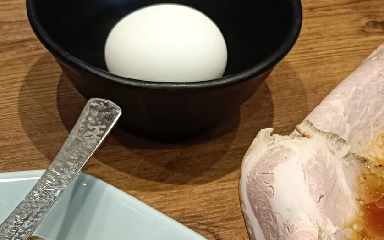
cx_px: 250
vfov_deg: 15.5
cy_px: 291
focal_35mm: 81
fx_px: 847
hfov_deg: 25.4
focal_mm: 4.7
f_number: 1.7
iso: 800
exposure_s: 1/60
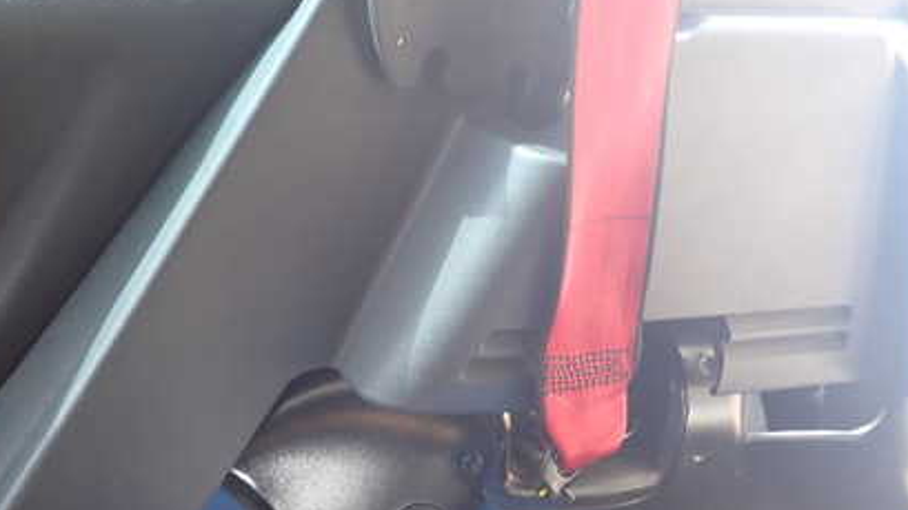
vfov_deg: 24.9
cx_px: 389
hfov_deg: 42.8
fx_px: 1156
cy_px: 310
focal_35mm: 48
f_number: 2.3
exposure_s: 1/30
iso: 200
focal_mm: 5.4
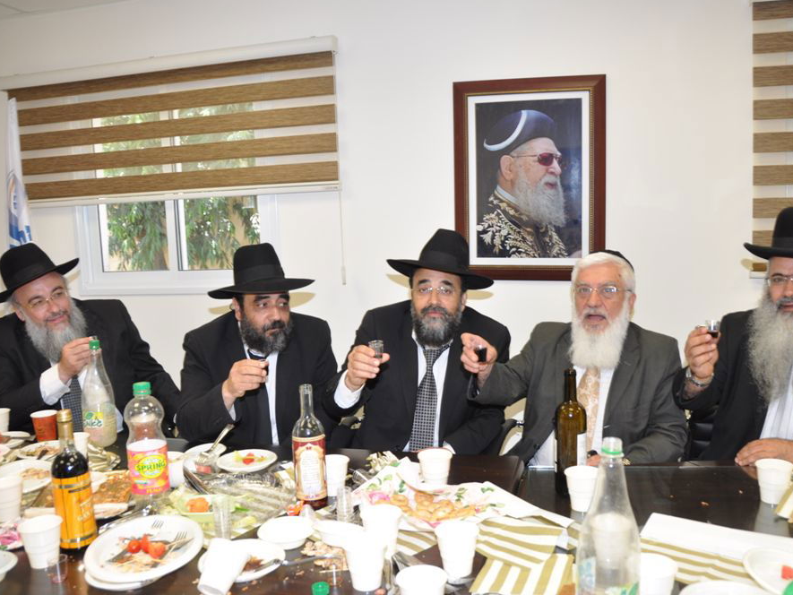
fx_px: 687
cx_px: 433
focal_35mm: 30
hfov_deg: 59.9
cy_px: 298
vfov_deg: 46.8
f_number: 5
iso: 400
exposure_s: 1/60
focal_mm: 18
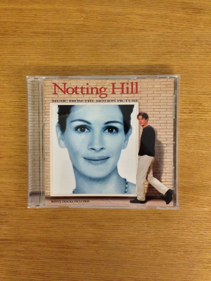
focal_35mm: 33
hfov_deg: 42.9
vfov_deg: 55.4
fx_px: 268
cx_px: 106
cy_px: 140
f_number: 2.4
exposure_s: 1/15
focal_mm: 4.13
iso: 640
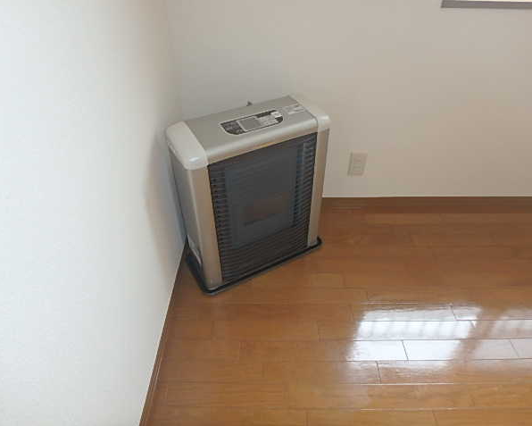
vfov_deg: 63.1
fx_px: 346
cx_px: 254
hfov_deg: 75.0
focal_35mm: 22
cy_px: 213
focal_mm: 3.7
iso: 200
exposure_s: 1/60
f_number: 3.5
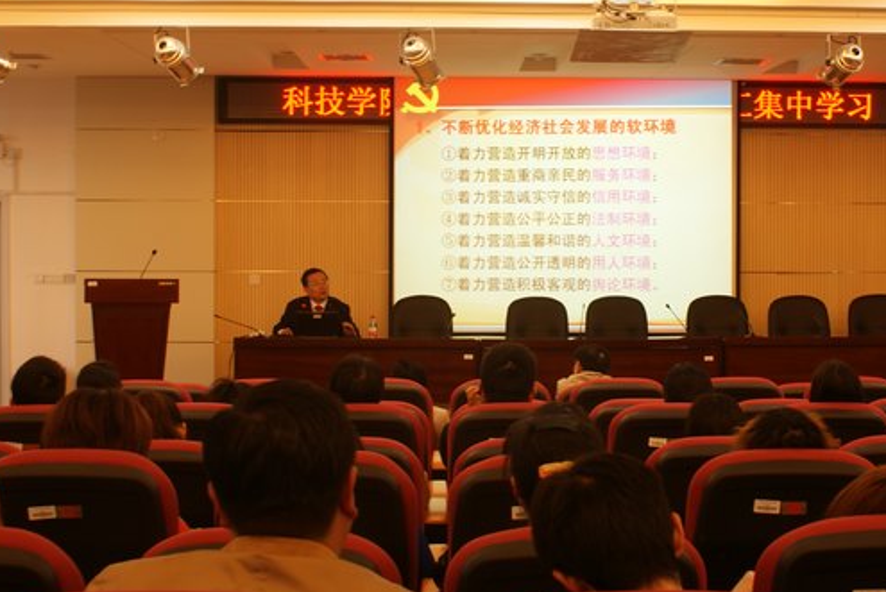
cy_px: 253
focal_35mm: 63
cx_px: 553
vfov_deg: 21.6
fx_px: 1552
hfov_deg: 31.7
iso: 100
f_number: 8
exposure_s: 1/4
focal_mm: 26
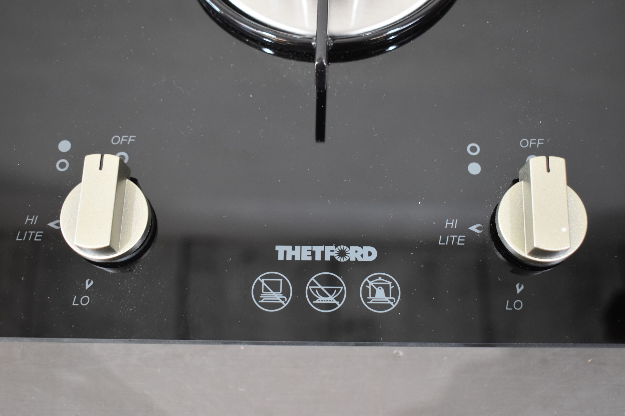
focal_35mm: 48
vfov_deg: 28.1
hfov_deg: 41.1
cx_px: 312
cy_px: 208
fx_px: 833
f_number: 4.5
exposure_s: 1/125
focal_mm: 32
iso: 1250
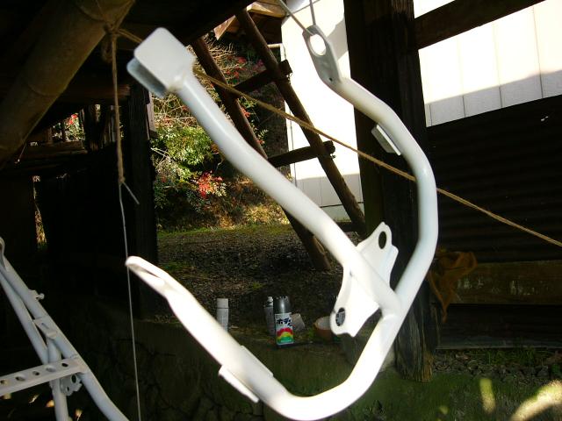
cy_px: 210
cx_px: 281
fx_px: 568
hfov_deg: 52.6
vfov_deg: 40.7
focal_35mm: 35
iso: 50
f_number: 2.8
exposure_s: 1/160
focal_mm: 5.8
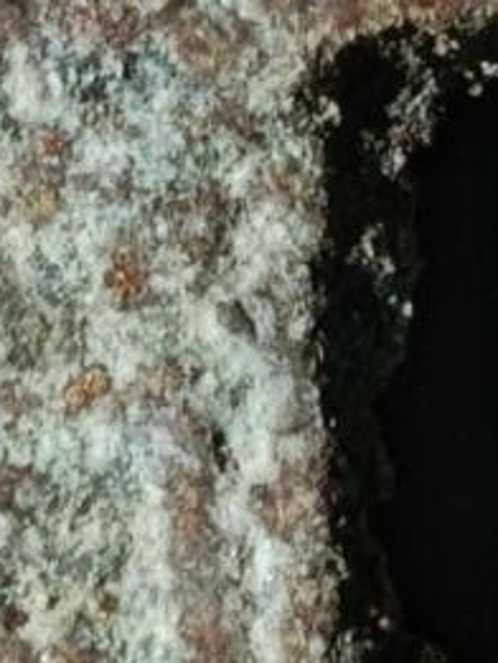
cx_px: 663
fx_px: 12937
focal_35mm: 675
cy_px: 234
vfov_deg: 2.9
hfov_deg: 2.2
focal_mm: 9
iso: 160
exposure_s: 1/100
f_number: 2
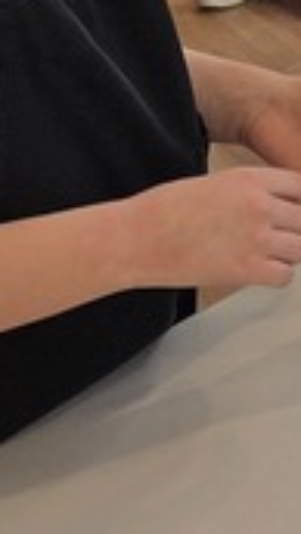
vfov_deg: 14.1
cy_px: -62
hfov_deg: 6.8
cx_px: 1086
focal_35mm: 149
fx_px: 2110
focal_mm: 5.4
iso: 80
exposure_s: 1/655
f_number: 1.8
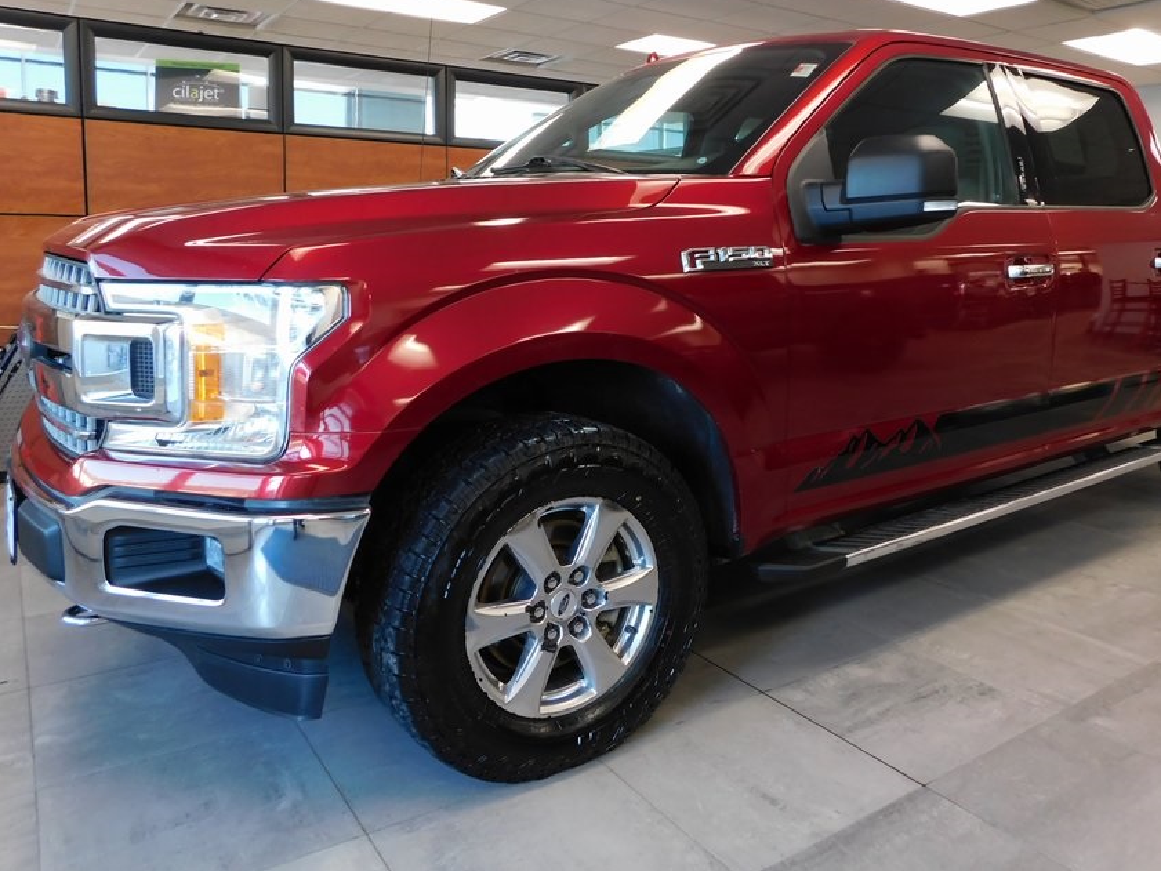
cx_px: 661
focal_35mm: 28
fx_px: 939
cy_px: 356
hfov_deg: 63.2
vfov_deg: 49.5
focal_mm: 4
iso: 400
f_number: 3
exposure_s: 1/30
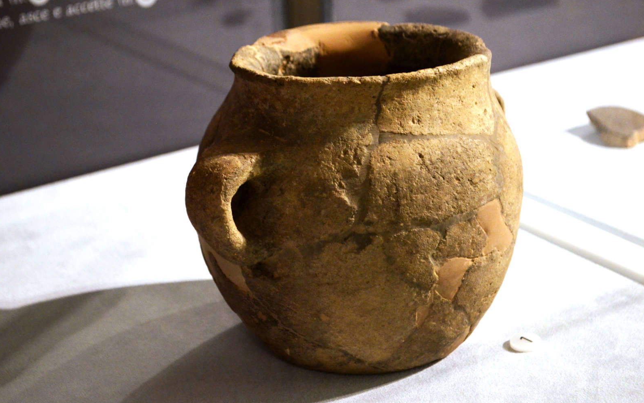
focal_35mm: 80
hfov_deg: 25.8
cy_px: 197
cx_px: 320
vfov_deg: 16.3
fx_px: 1404
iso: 1400
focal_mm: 52
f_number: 5.6
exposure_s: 1/30
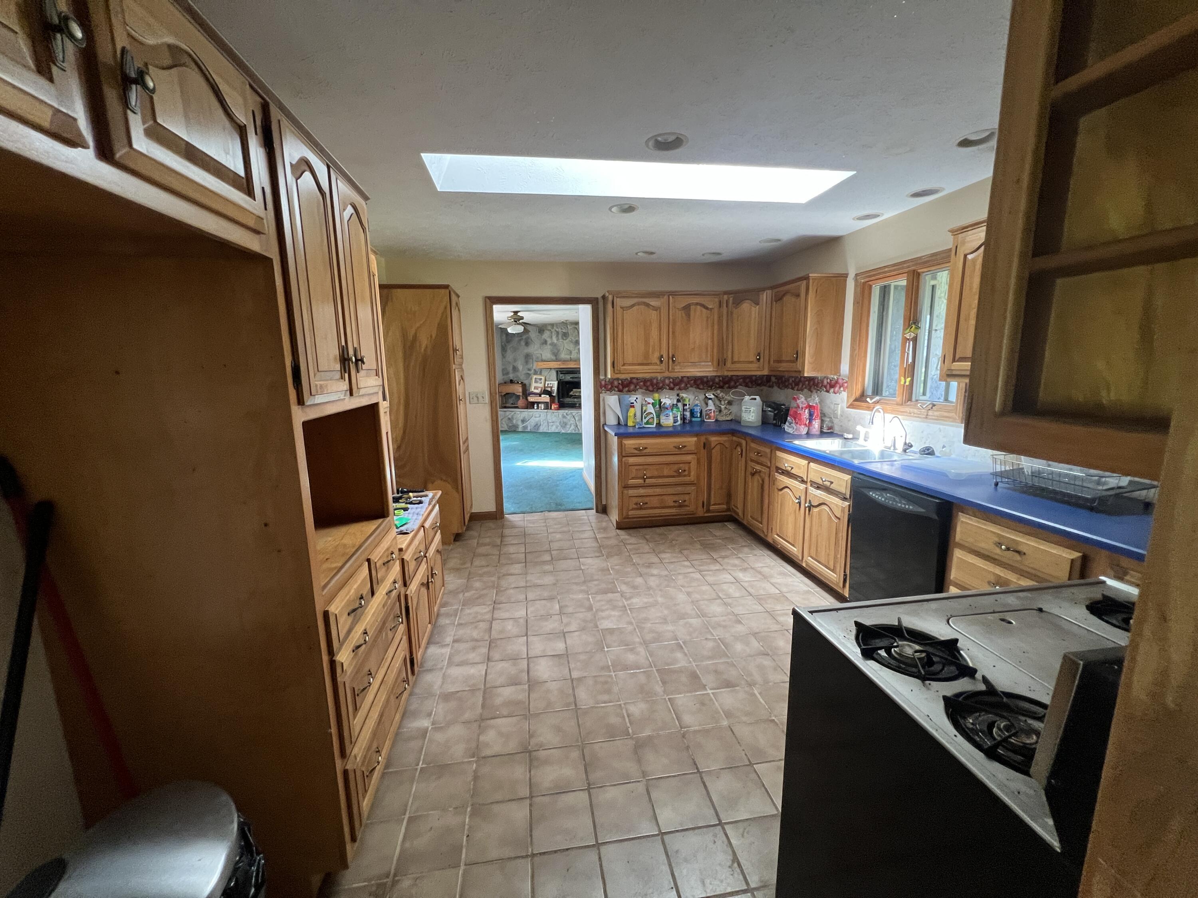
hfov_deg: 106.2
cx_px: 599
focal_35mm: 13
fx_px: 450
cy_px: 449
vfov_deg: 89.9
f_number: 1.8
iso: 320
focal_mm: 1.57
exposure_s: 1/60
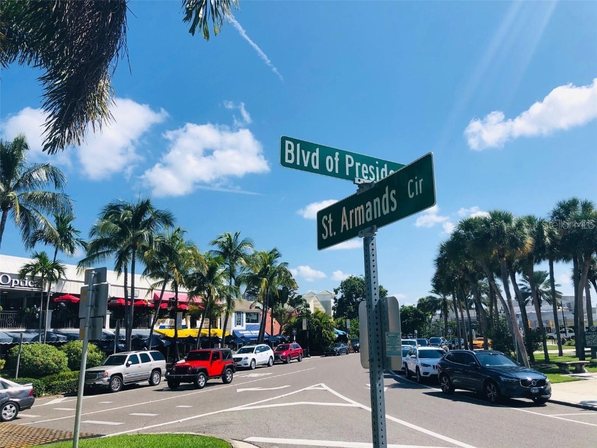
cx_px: 298
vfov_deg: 49.7
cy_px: 224
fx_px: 483
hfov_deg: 63.4
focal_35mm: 28
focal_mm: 4
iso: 25
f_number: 1.8
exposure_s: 1/3205
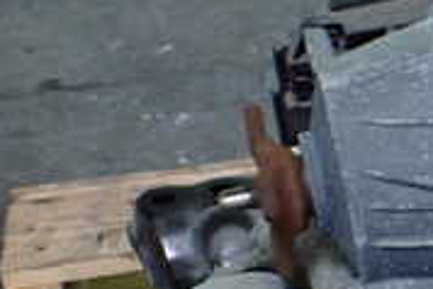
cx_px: 710
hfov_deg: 17.0
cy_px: 172
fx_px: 1264
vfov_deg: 13.1
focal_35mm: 105
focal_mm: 5.4
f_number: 2.3
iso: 800
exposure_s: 1/125
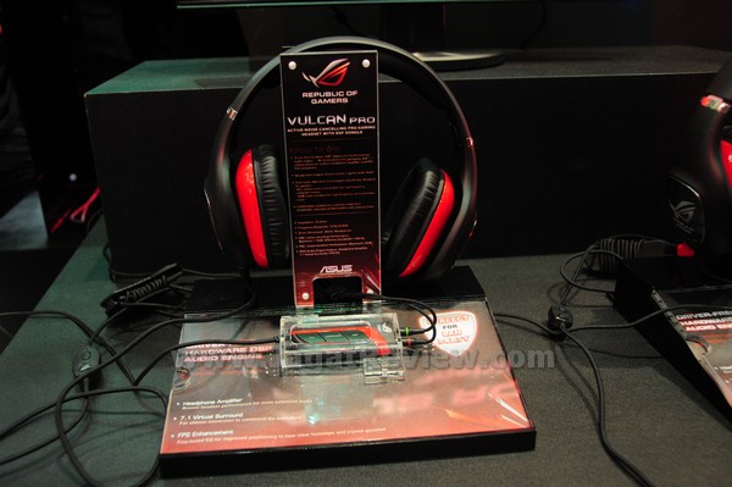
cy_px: 244
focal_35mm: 33
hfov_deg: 57.3
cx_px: 366
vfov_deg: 39.9
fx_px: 670
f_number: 3.8
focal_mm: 22
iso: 1600
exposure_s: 1/60
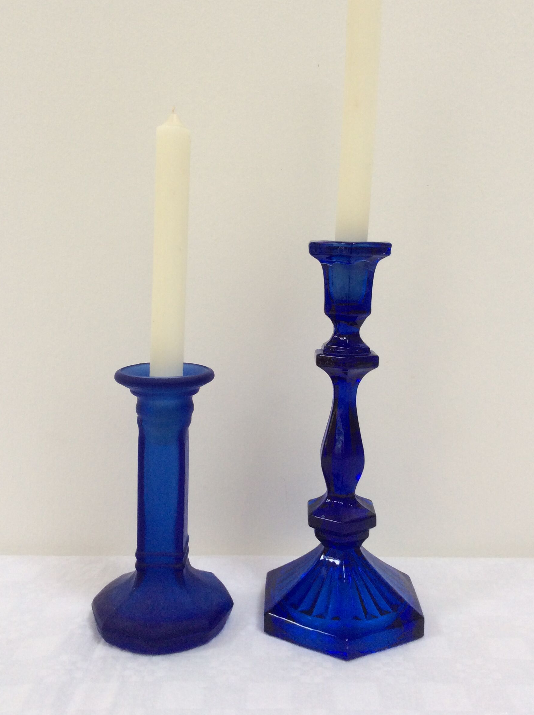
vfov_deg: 52.6
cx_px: 261
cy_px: 327
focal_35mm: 35
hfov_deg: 40.6
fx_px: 722
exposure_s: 1/25
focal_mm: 3.3
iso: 50
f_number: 2.4
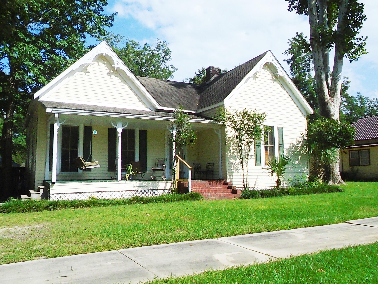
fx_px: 339
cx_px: 189
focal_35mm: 31
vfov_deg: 45.4
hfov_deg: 58.4
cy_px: 142
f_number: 8.8
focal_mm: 5.5
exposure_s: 1/1000
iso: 400
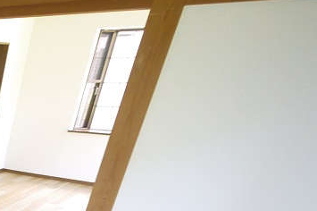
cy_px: 315
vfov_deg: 23.5
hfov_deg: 27.6
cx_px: -169
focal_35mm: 46
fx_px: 405
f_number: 4
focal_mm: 7
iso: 800
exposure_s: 1/60
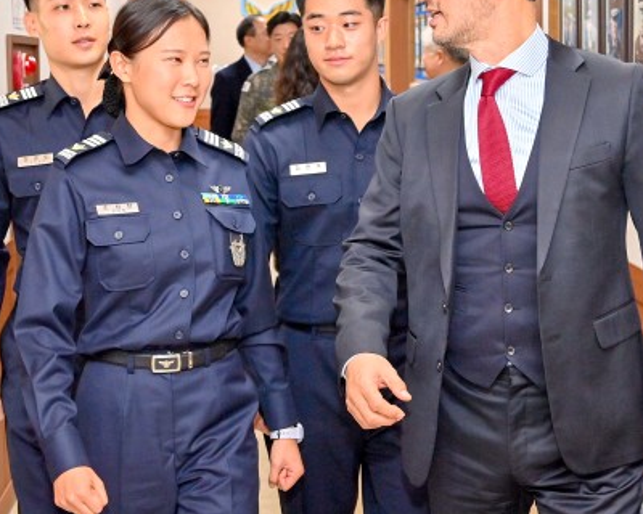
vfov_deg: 22.7
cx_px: 289
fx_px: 1275
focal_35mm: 67
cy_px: 186
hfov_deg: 28.3
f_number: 5.6
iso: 800
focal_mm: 42
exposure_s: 1/160
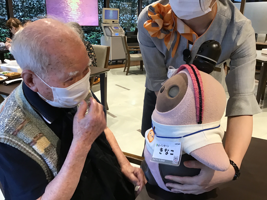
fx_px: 239
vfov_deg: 45.4
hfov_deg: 58.4
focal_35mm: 31
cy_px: 100
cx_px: 134
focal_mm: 3.3
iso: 100
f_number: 2.4
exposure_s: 1/30
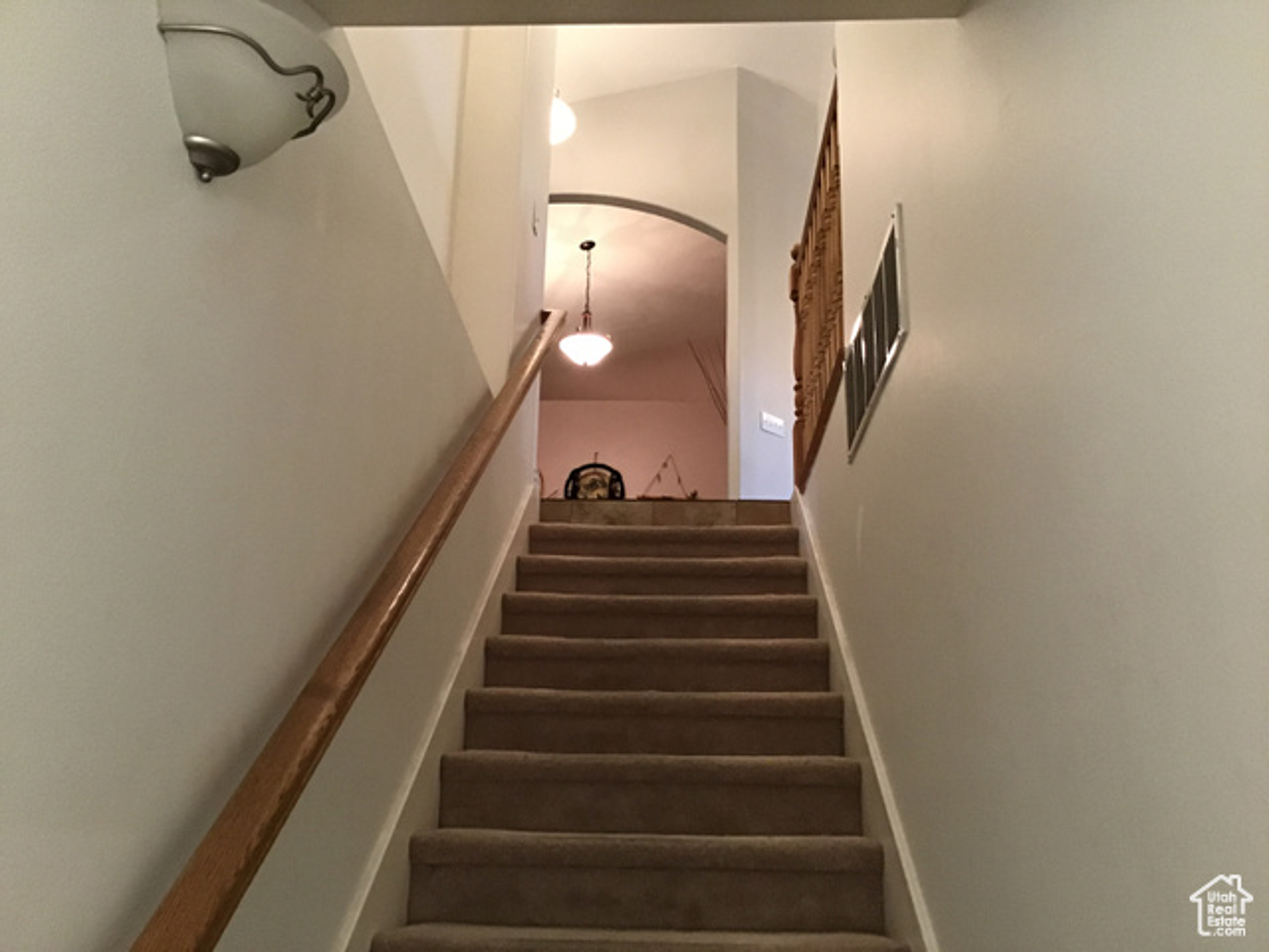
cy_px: 476
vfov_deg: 45.4
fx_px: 1136
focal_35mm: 31
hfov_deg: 58.4
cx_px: 634
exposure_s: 1/24
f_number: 2.4
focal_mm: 3.3
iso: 200
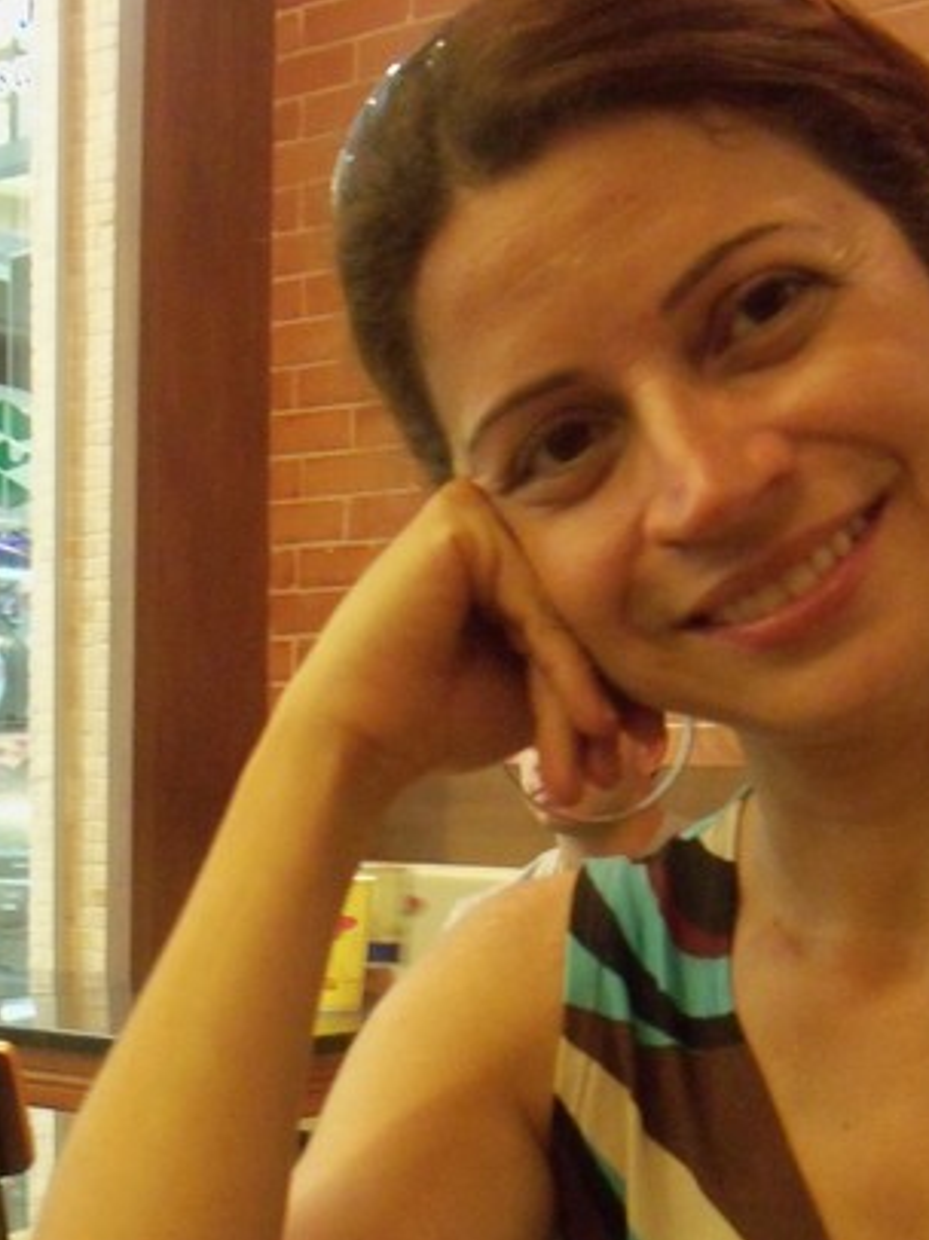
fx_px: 2400
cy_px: 996
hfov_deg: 21.8
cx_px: 272
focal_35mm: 67
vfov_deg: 28.4
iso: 400
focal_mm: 5.7
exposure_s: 1/15
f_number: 2.9
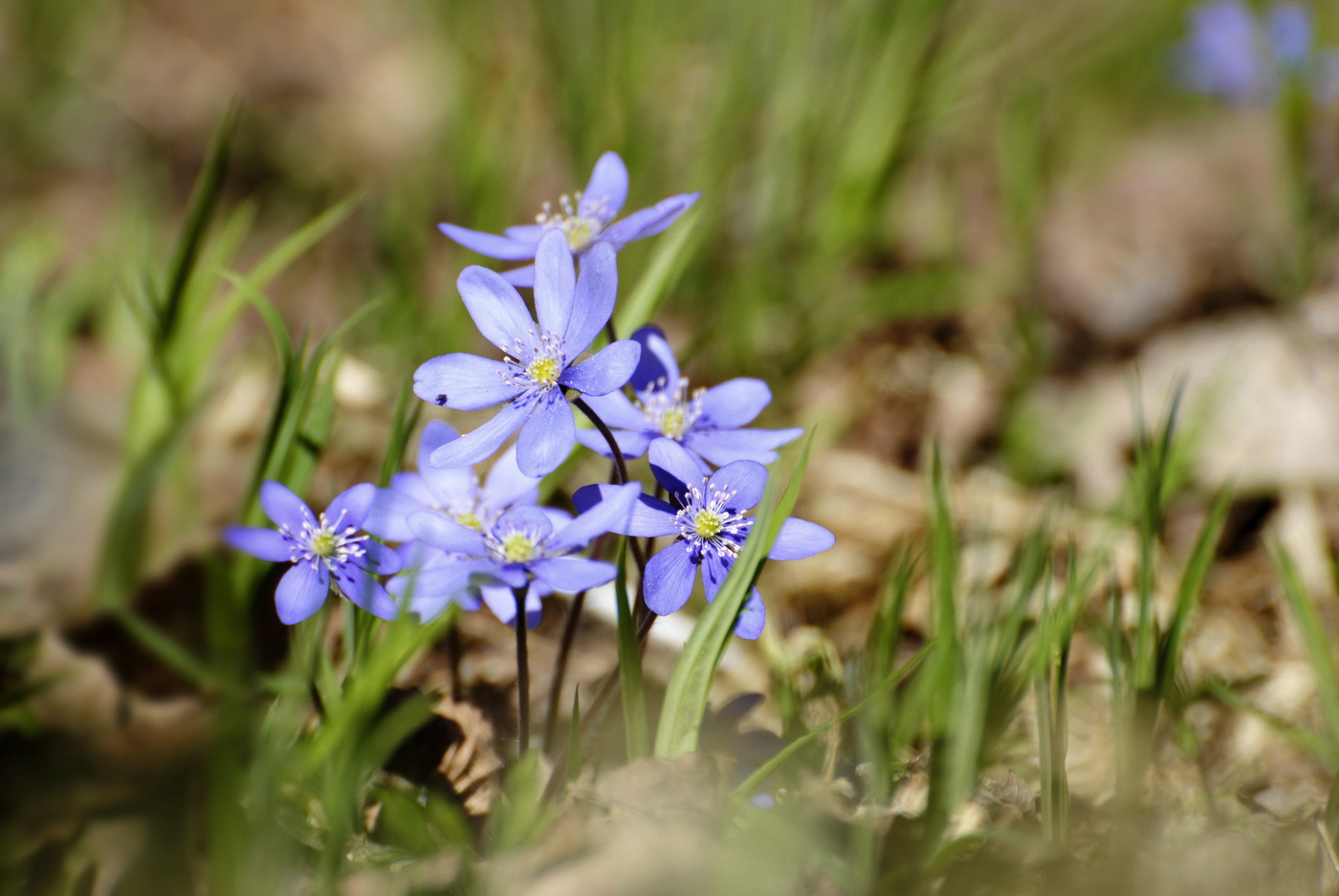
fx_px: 16756
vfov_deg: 3.1
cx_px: 670
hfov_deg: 4.6
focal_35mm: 450
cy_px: 448
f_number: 8
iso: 100
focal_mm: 300
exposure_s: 1/200
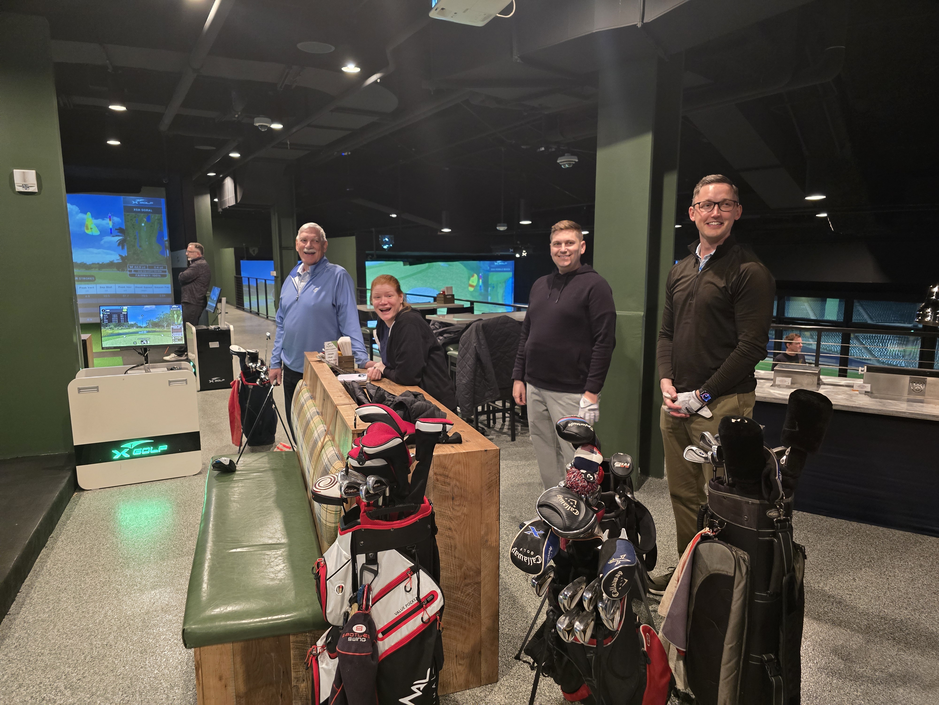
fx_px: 624
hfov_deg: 73.9
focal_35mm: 23
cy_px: 352
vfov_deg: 58.9
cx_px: 470
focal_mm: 6.3
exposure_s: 1/60
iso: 800
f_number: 1.7
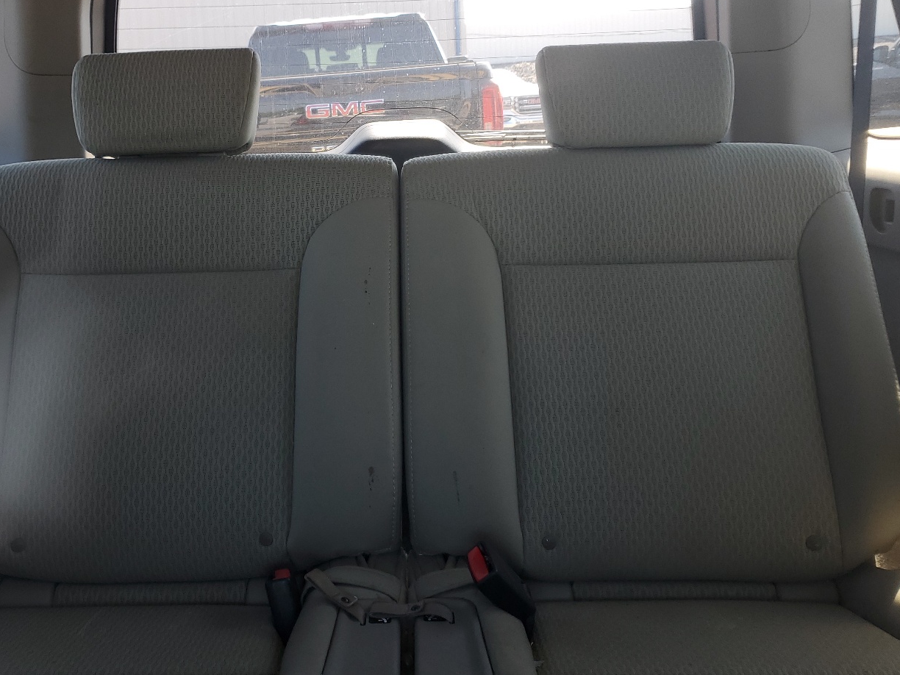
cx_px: 374
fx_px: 884
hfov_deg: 53.7
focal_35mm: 34
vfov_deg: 41.7
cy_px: 289
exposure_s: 1/127
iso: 50
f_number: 1.5
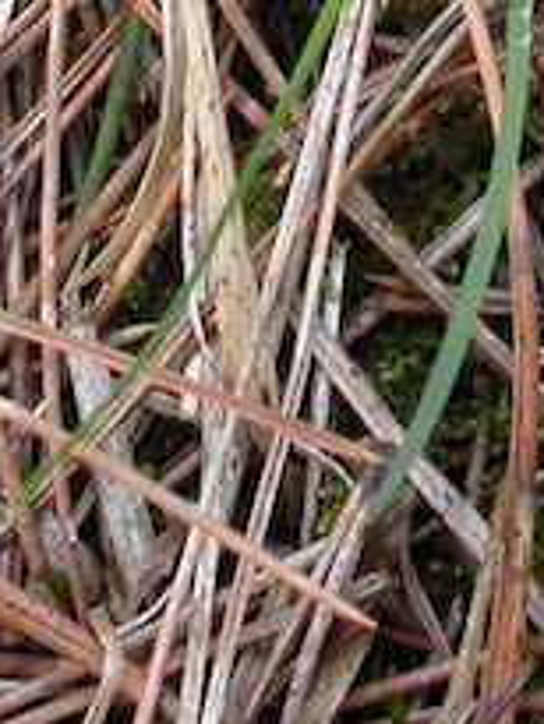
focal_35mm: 395
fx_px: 8268
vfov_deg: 5.0
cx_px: 399
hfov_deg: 3.8
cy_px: -277
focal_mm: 18.6
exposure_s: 1/92.5
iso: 200
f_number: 3.7
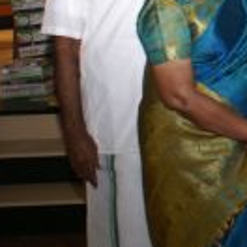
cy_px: 13
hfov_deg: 13.2
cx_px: 520
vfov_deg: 15.5
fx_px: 896
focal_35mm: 111
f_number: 3.5
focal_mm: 18
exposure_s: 1/60
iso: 400
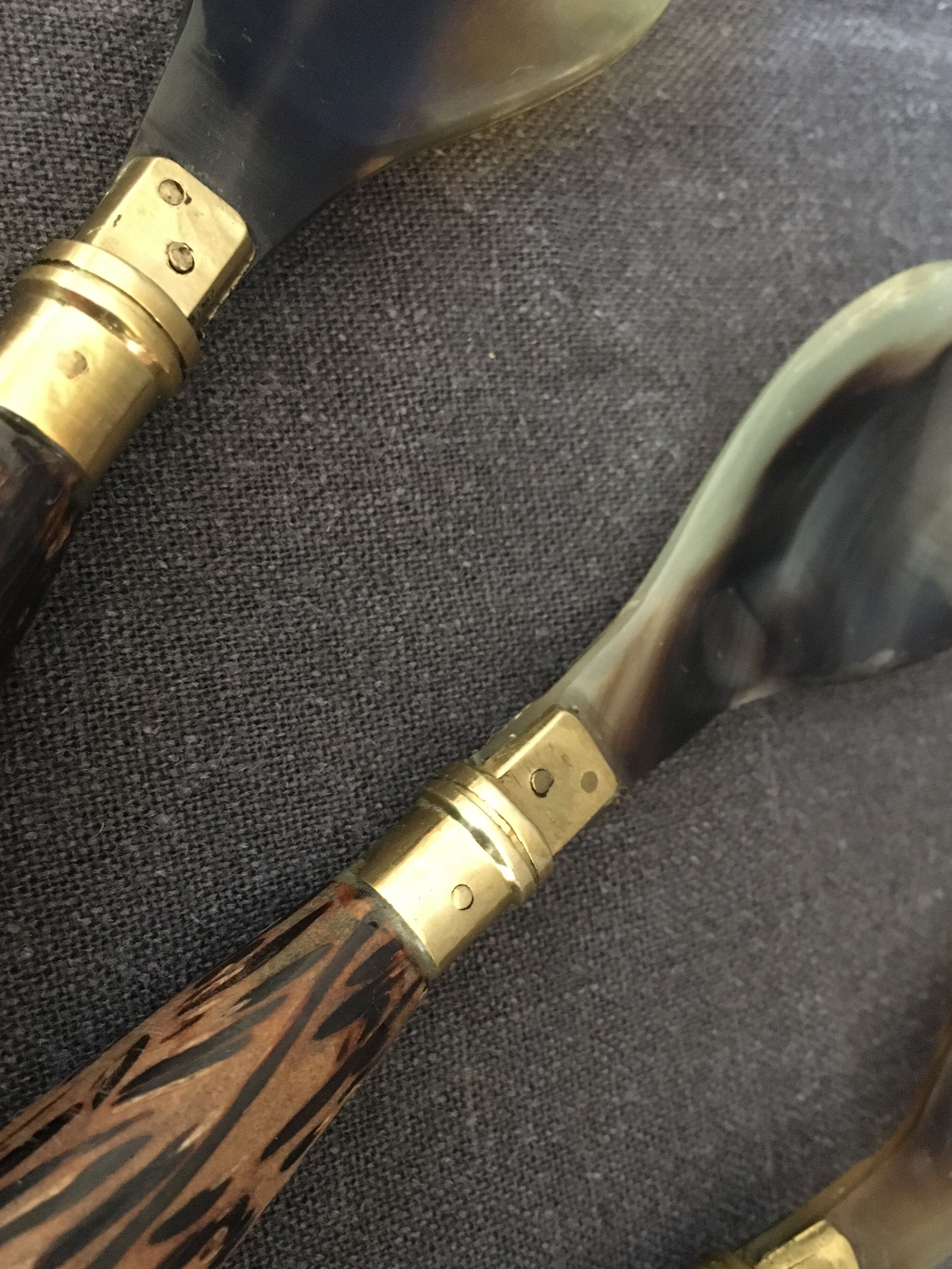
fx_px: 1173
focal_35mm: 32
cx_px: 488
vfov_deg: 56.8
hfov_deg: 44.2
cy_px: 650
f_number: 2.2
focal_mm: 4.15
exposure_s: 1/17
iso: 320
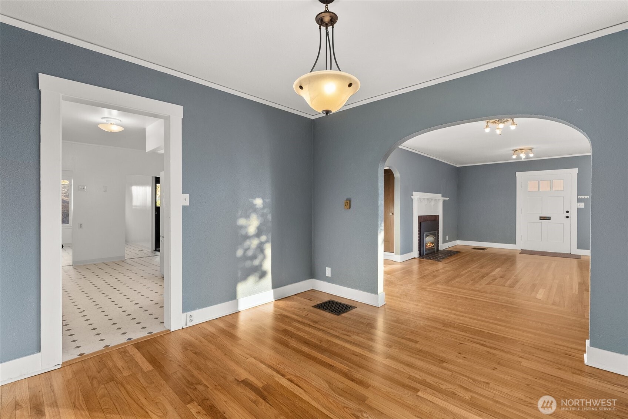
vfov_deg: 73.8
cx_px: 314
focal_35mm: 16
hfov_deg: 96.7
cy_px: 210
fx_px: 279
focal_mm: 16
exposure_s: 1/8
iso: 500
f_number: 8
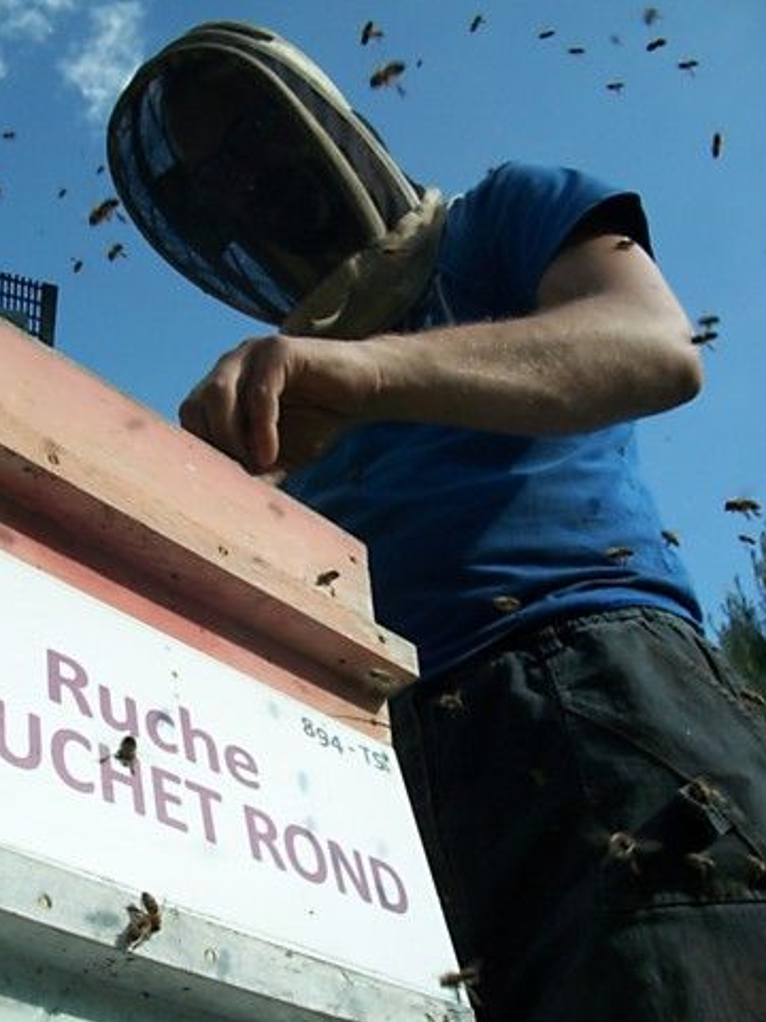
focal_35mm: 40
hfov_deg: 35.8
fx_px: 1180
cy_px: 607
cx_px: 289
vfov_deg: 46.6
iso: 80
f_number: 5.5
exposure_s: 1/250
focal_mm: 5.7
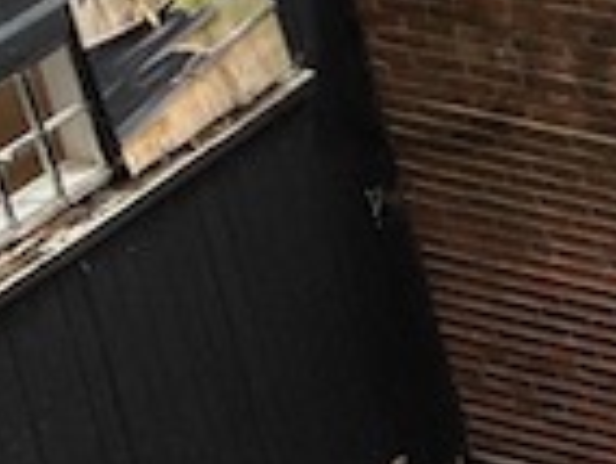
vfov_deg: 7.9
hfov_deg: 8.5
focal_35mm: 183
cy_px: -390
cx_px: 2013
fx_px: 3262
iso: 32
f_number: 1.8
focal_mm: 4.25
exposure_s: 1/128
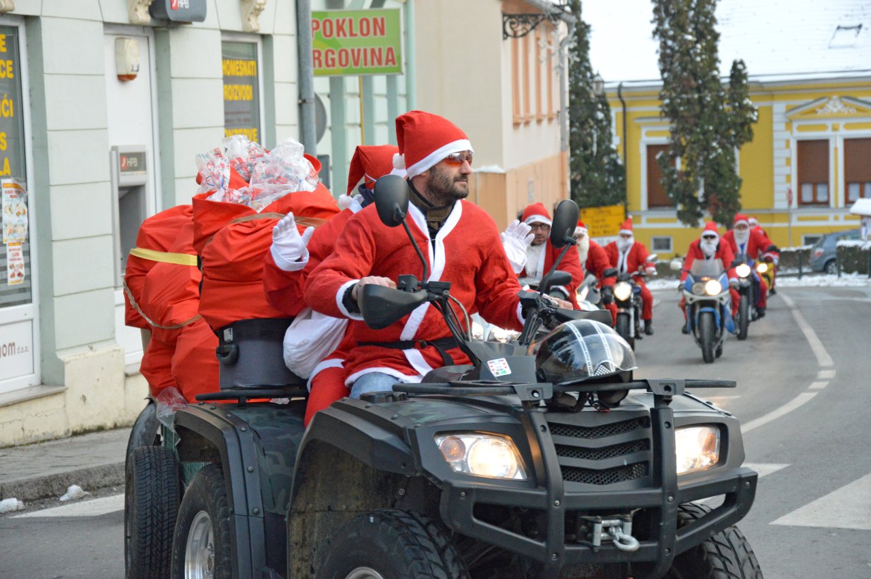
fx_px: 2719
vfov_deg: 12.2
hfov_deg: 18.2
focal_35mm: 112
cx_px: 436
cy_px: 290
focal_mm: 75
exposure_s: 1/500
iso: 2000
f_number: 5.3
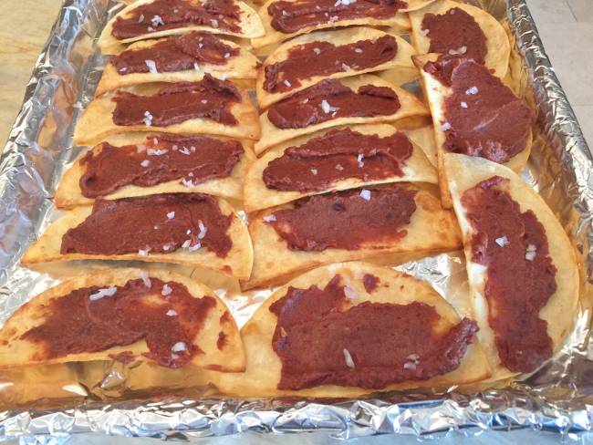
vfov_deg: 48.3
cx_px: 296
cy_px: 222
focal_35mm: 29
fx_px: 497
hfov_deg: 61.6
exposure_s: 1/15
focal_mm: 4.15
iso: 40
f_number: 2.2
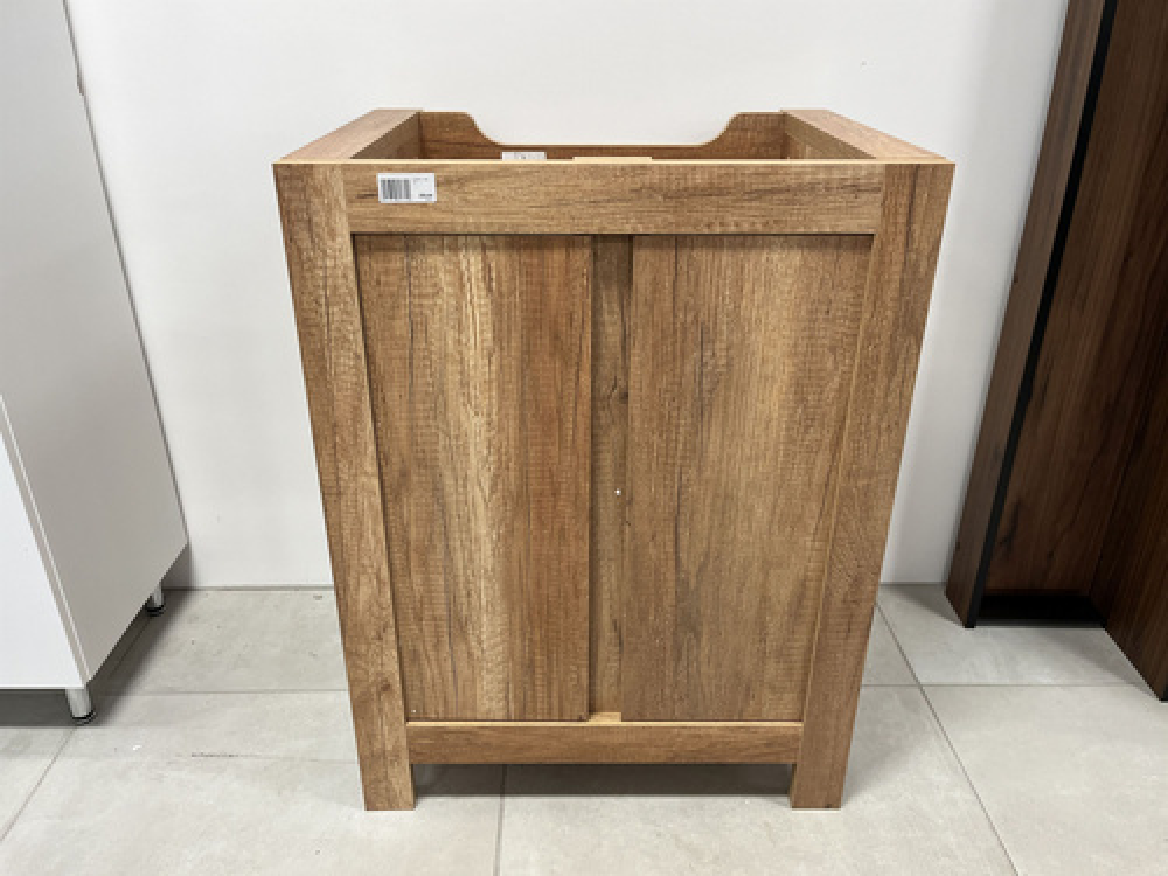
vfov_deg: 53.1
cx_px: 584
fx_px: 877
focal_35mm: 26
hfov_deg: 67.3
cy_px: 438
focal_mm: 5.1
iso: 100
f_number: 1.6
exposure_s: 1/100
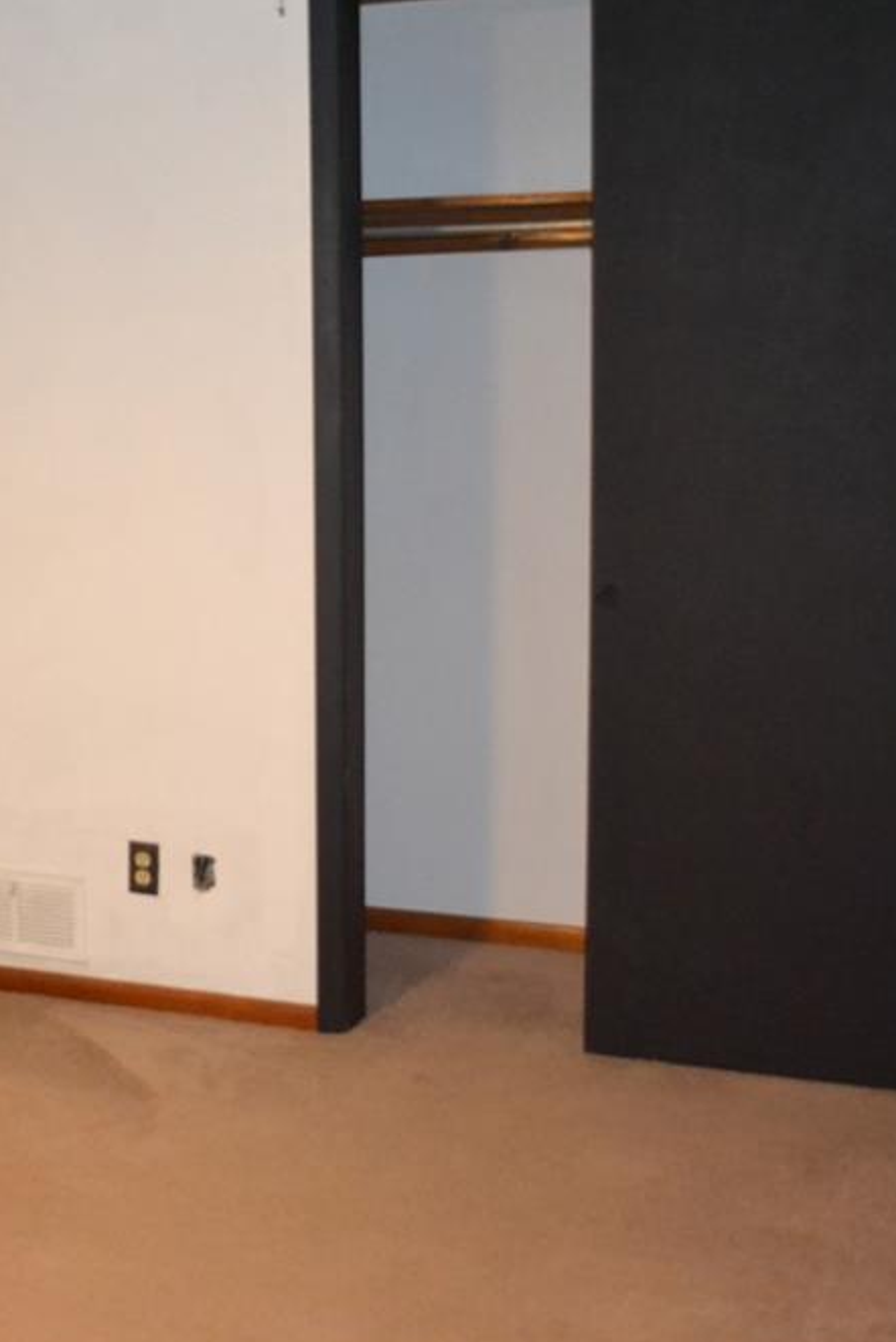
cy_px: 657
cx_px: 109
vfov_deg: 38.9
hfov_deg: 25.8
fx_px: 1902
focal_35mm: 51
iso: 3200
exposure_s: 1/60
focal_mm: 22
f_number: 3.8
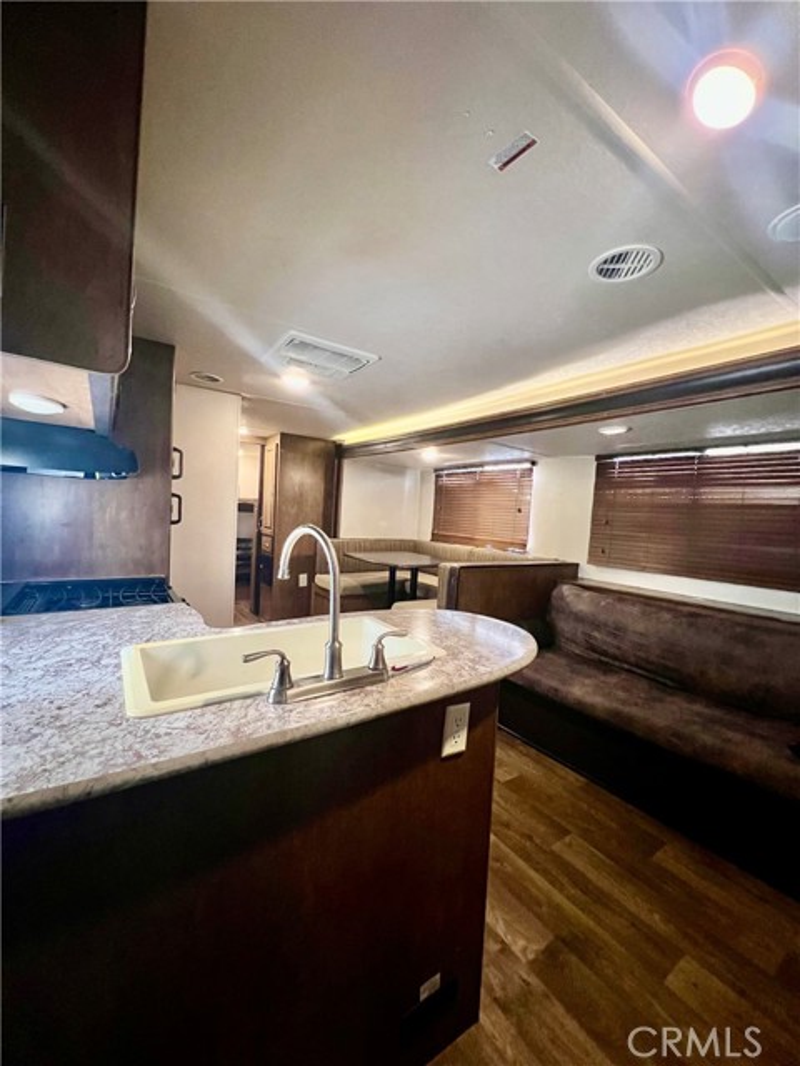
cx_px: 400
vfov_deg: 106.2
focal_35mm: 13
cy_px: 533
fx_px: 401
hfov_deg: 89.9
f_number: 1.8
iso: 800
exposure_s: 1/60
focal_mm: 1.57
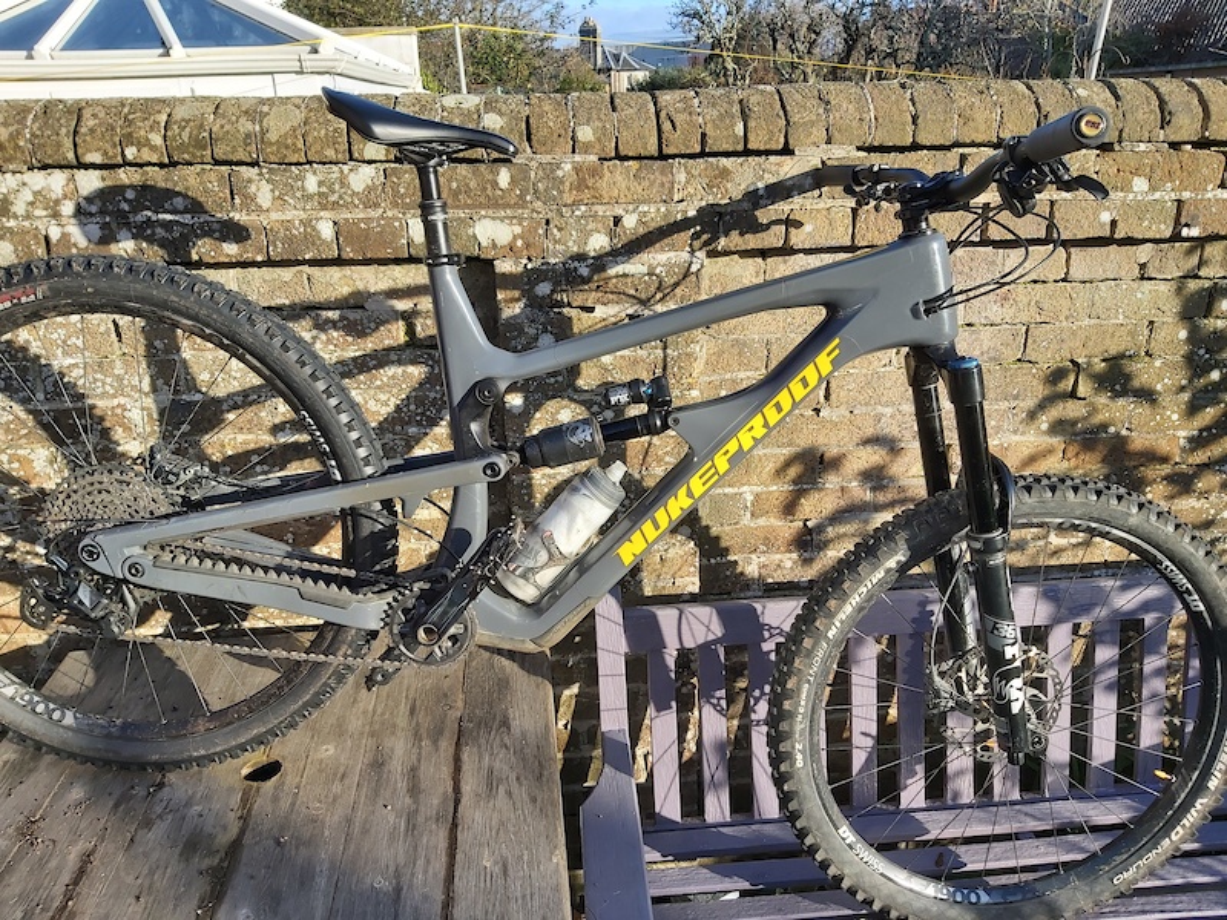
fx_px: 922
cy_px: 460
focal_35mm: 26
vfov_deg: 53.1
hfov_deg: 67.3
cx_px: 614
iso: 64
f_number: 1.7
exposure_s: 1/1053
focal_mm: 3.92
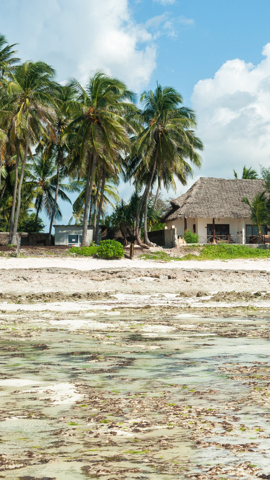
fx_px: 1056
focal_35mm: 83
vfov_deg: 25.6
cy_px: 248
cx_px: 308
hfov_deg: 14.2
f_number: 13
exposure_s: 1/125
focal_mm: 50
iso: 200
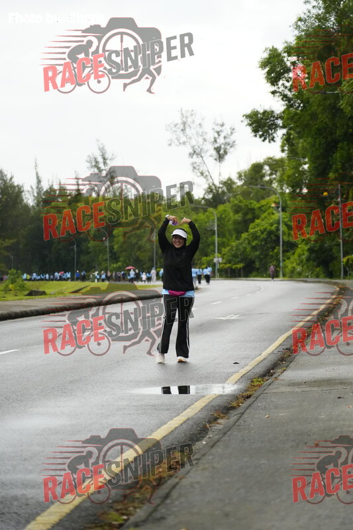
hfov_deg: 13.0
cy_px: 265
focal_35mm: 105
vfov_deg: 19.5
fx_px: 1545
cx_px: 176
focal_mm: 105
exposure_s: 1/8000
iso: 8000
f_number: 4
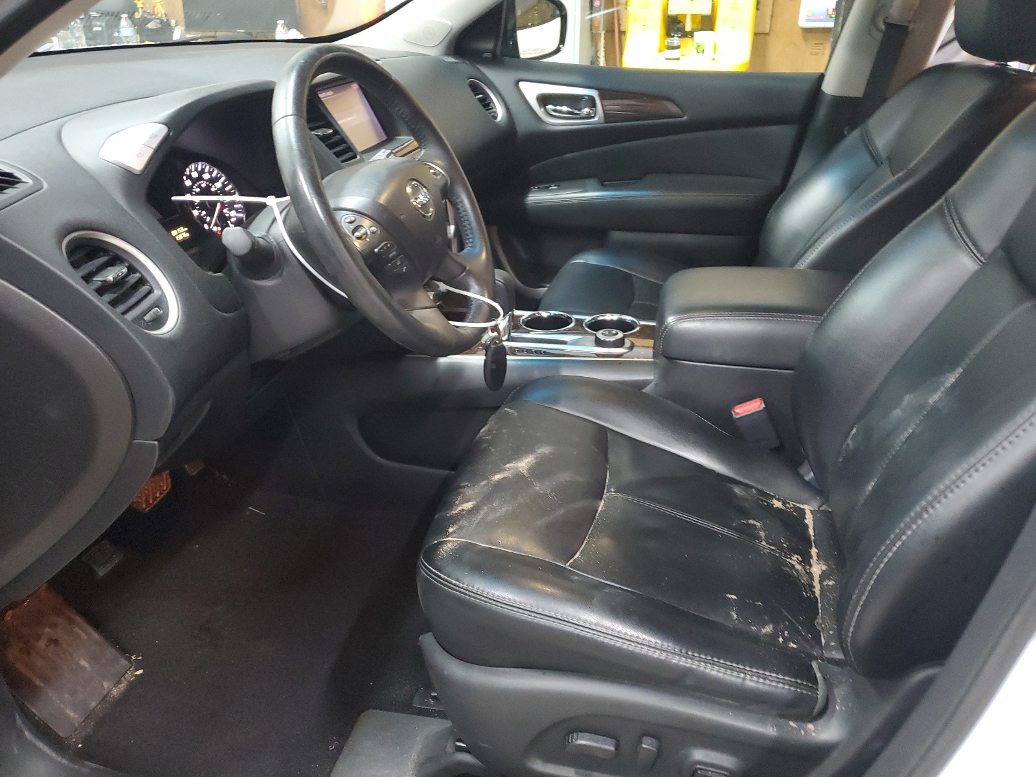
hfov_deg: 67.3
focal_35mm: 26
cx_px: 518
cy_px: 388
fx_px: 778
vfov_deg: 53.1
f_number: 1.5
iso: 333
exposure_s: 1/15
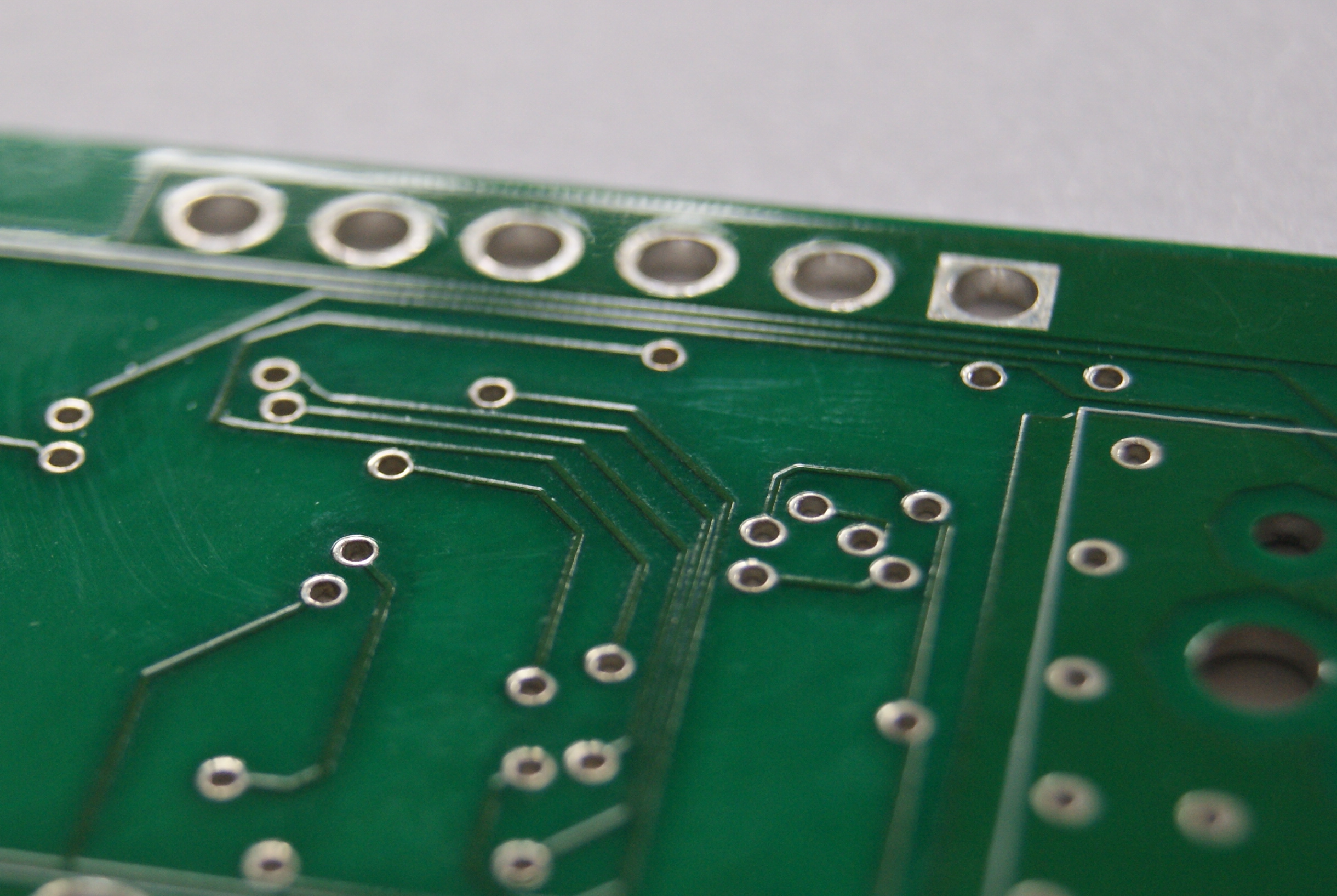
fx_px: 4425
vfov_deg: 11.6
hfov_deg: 17.1
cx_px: 324
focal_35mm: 119
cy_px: 497
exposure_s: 1/50
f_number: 5.6
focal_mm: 50
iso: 400
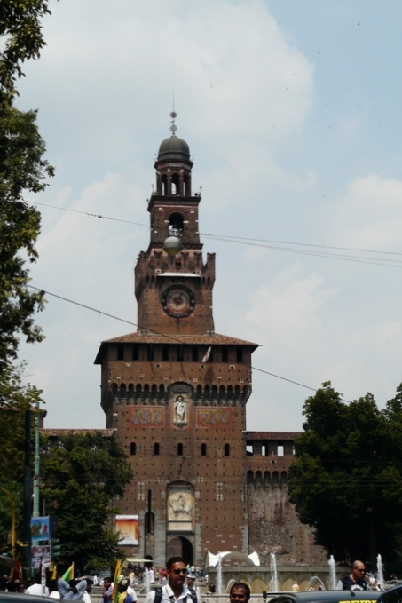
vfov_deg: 27.0
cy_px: 298
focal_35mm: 75
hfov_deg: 18.2
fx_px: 1256
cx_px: 173
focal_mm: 11.7
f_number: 6.3
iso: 100
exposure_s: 1/400
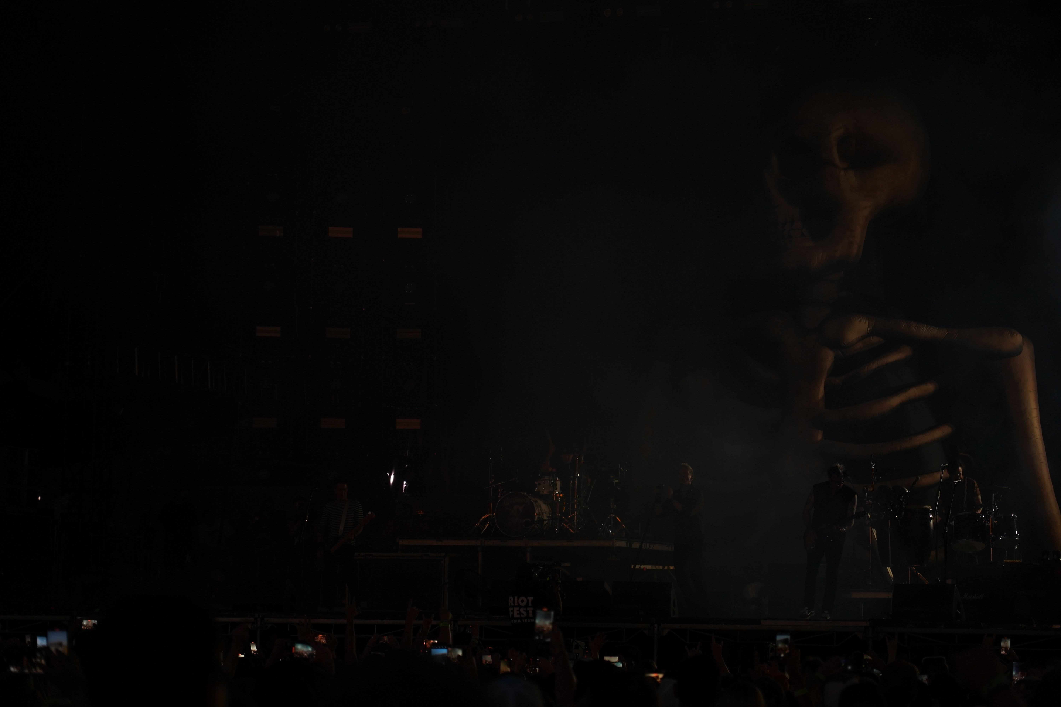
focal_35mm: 105
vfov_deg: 13.0
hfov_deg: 19.5
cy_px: 354
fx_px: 3094
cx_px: 530
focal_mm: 105
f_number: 4
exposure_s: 1/125
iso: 500
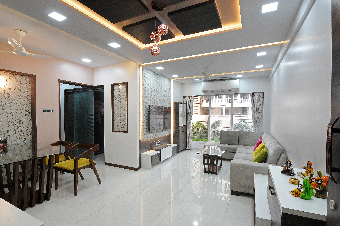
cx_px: 170
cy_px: 113
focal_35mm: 16
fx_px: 156
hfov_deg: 95.0
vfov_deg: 71.9
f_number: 8
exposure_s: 1/40
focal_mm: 11
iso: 400
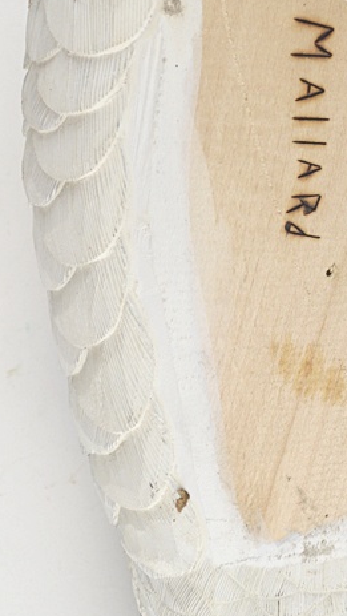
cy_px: 214
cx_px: 265
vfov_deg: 34.1
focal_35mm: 61
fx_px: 996
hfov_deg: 19.6
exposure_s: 1/60
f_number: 4
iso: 400
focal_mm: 18
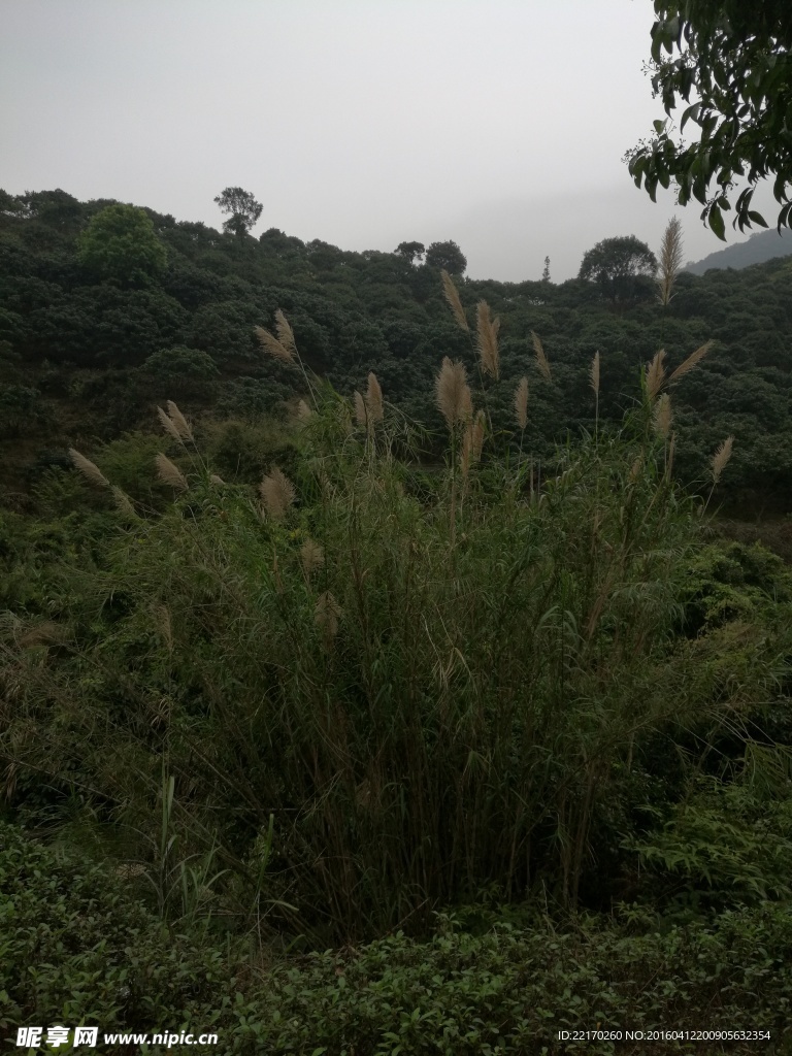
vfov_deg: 65.3
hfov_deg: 51.4
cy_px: 528
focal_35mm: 27
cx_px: 396
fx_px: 824
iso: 50
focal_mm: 4.04
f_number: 2
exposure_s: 1/393
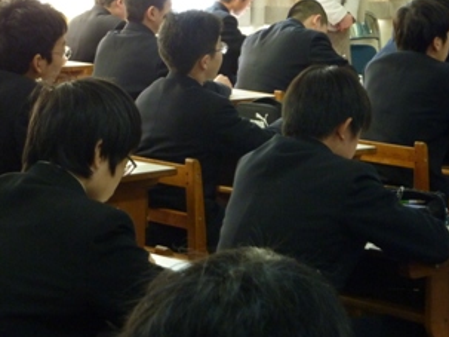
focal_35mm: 133
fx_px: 1724
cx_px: 249
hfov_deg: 14.8
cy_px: 96
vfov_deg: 11.1
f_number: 4.3
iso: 400
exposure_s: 1/40
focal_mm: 14.7
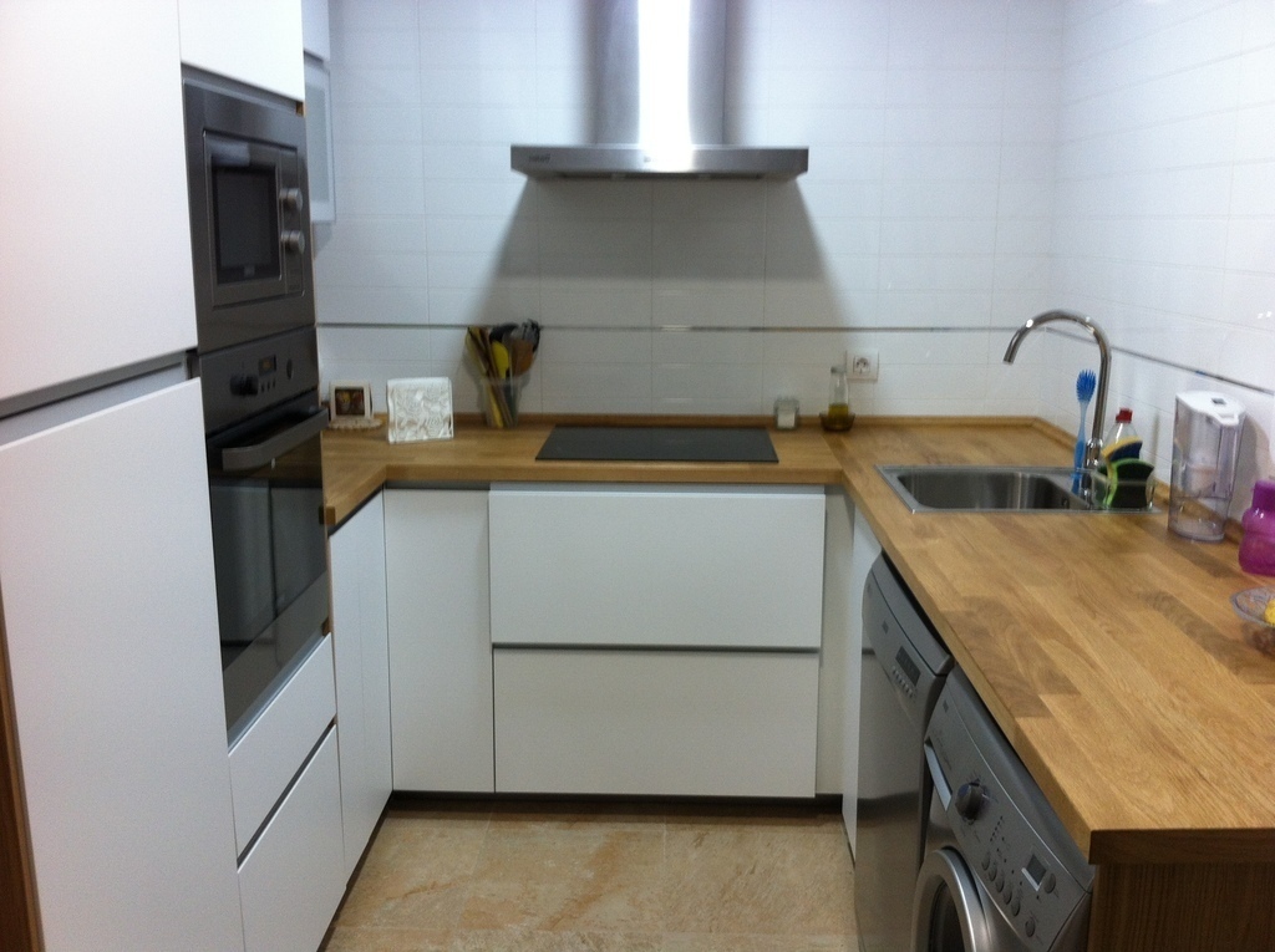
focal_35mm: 35
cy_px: 476
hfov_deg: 52.7
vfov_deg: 40.6
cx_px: 638
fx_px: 1287
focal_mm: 3.85
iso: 80
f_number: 2.8
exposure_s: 1/15
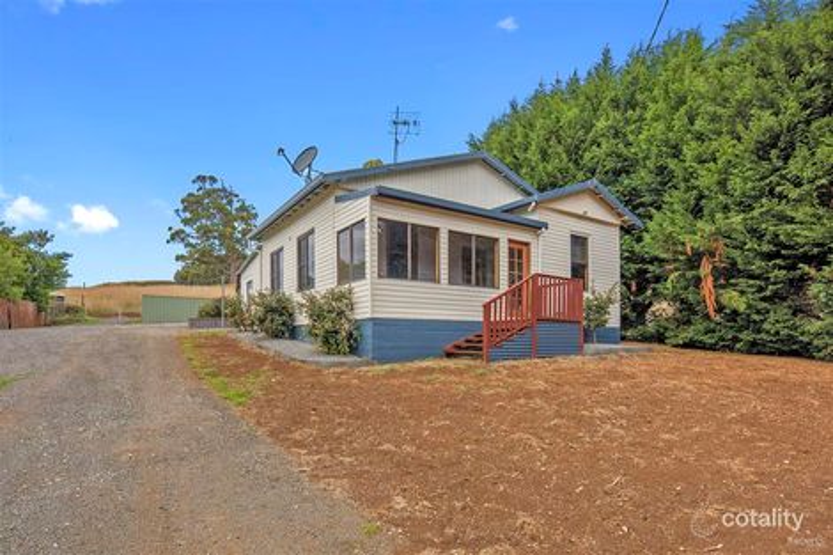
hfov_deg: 86.9
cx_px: 416
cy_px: 278
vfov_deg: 64.5
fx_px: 439
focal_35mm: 19
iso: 160
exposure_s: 1/250
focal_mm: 19
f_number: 11
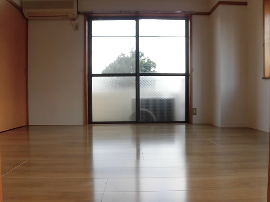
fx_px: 187
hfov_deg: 71.6
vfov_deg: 56.8
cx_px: 135
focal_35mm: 24
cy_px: 101
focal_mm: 4.3
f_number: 3.1
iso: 160
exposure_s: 1/60
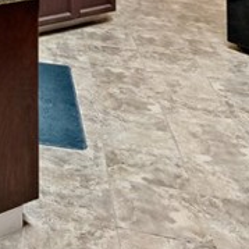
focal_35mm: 68
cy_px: -172
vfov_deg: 20.0
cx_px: -147
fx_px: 553
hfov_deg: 20.7
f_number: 2.8
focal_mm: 14
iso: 2000
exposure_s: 1/160
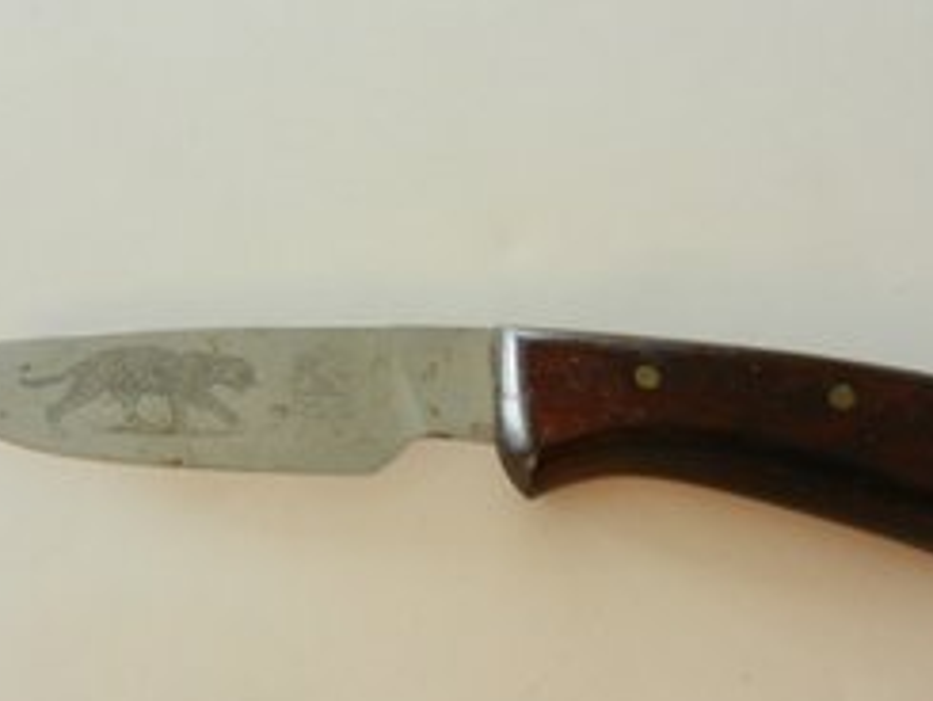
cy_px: 455
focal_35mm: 35
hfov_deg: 52.6
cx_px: 470
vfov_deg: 40.3
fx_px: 944
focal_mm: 4.5
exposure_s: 1/20
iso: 400
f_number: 3.5
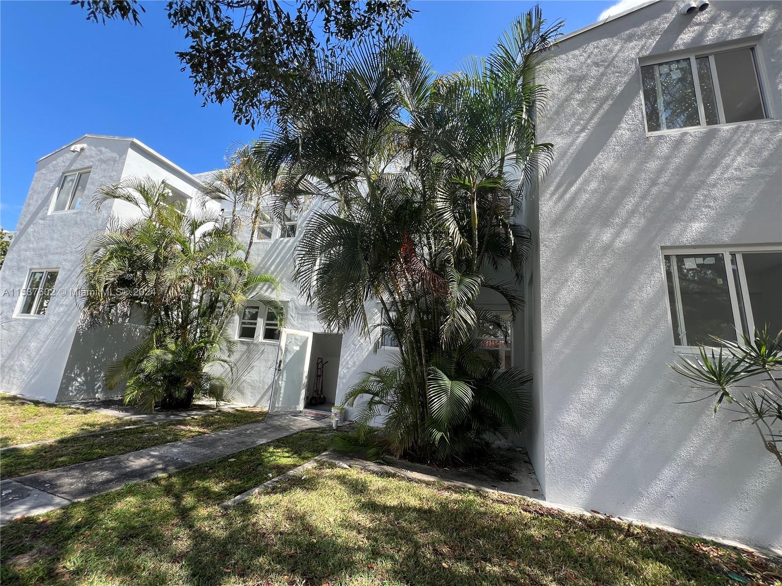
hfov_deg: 106.2
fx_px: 294
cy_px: 293
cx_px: 391
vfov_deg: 89.9
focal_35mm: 13
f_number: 1.8
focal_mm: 1.57
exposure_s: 1/433
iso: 32
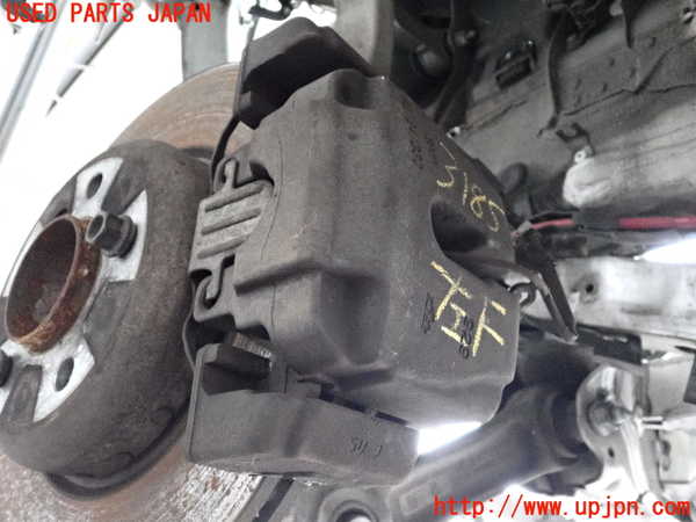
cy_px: 261
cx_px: 348
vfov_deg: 44.2
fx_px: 643
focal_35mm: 32
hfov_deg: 56.8
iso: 4000
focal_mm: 5.79
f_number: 2.4
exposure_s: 1/125
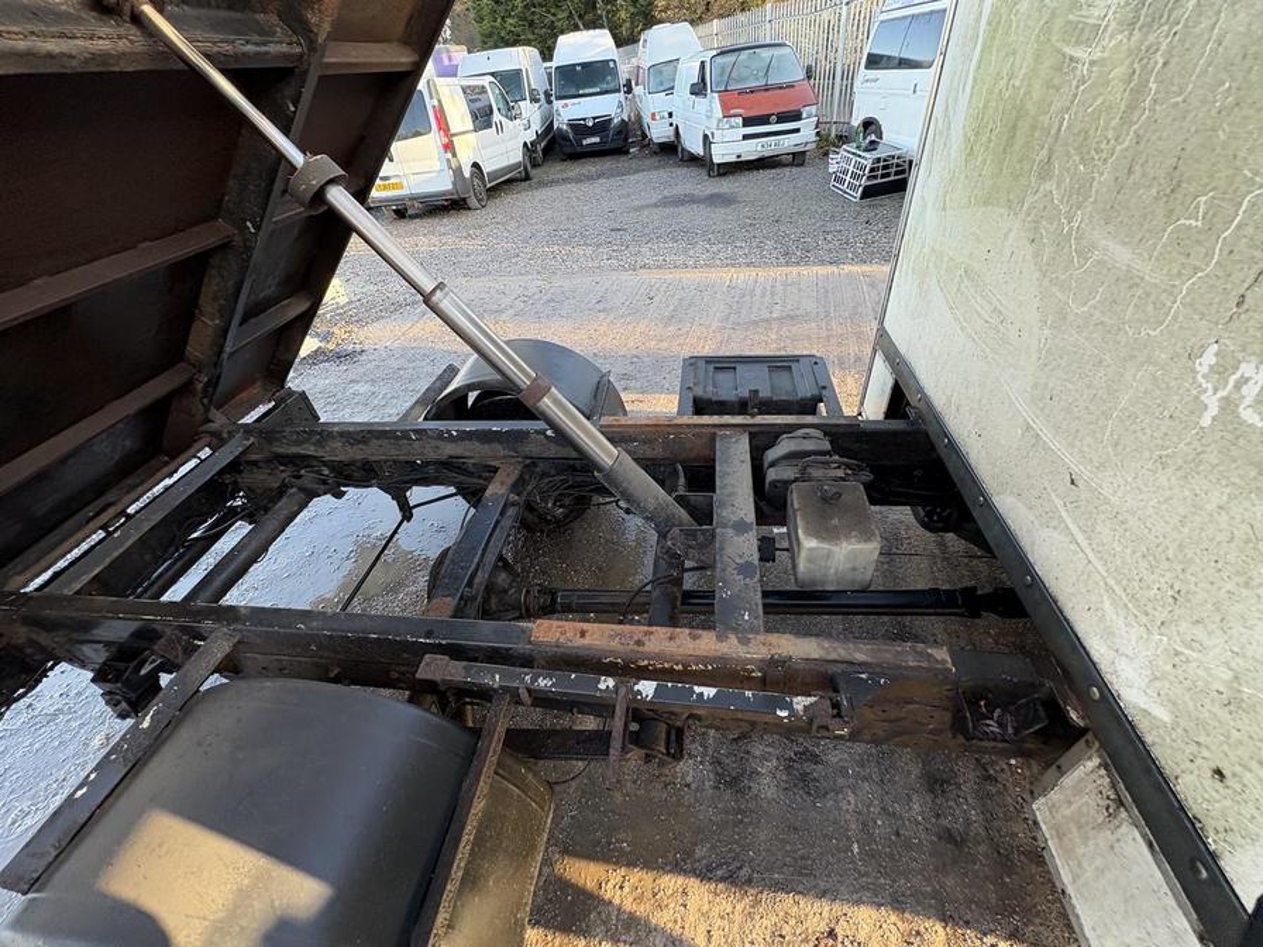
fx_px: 511
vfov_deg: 85.7
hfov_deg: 102.1
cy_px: 474
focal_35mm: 14
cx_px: 632
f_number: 2.2
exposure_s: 1/99
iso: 125
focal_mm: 2.22
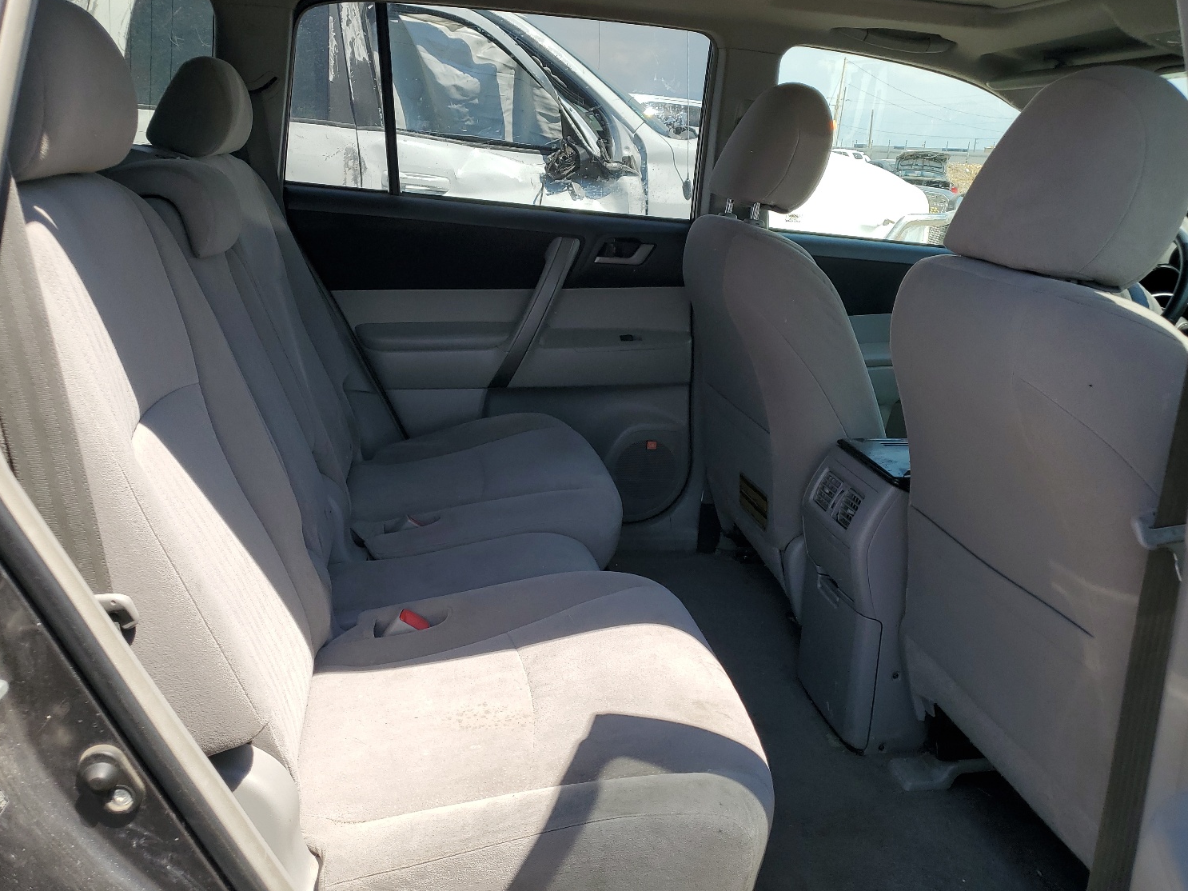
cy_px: 436
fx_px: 961
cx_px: 599
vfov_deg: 49.7
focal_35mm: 28
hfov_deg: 63.5
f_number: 1.5
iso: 50
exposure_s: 1/1429
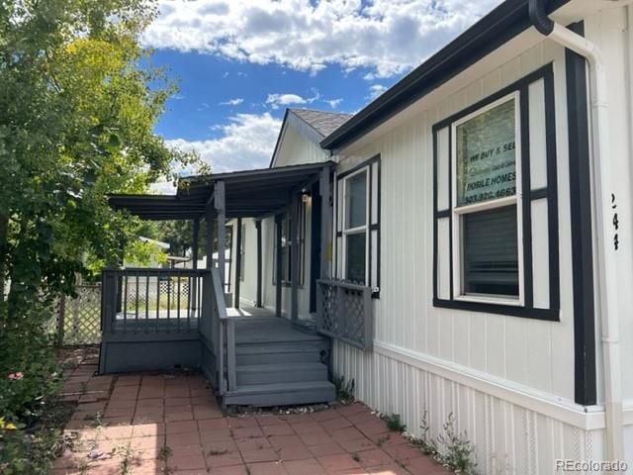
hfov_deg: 67.3
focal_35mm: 26
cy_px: 238
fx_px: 475
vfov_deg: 53.1
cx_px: 316
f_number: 1.5
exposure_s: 1/2762
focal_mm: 5.7
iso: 50
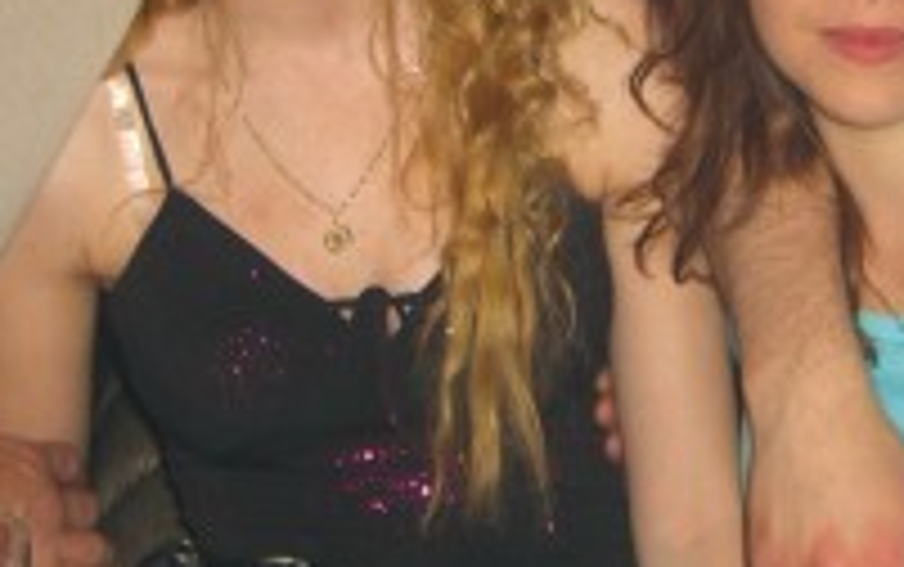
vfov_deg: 10.9
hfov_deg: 17.3
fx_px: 2959
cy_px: 18
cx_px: 666
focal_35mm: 120
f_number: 2.8
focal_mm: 7.9
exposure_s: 1/60
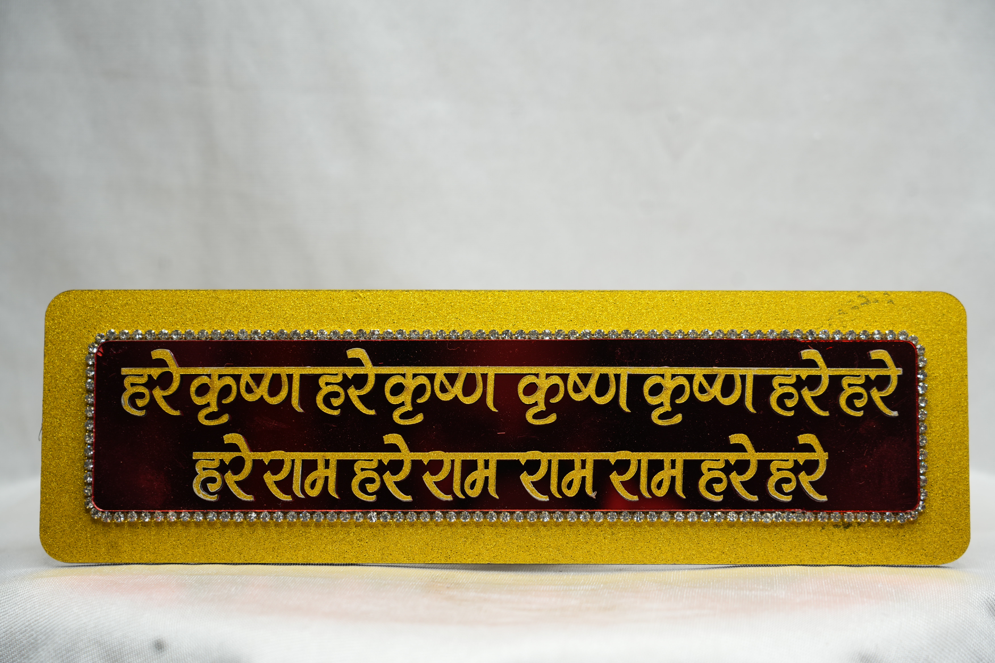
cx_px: 498
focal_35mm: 82
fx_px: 2266
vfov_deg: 16.7
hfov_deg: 24.8
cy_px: 332
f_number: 5.6
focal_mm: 82
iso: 250
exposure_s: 1/60
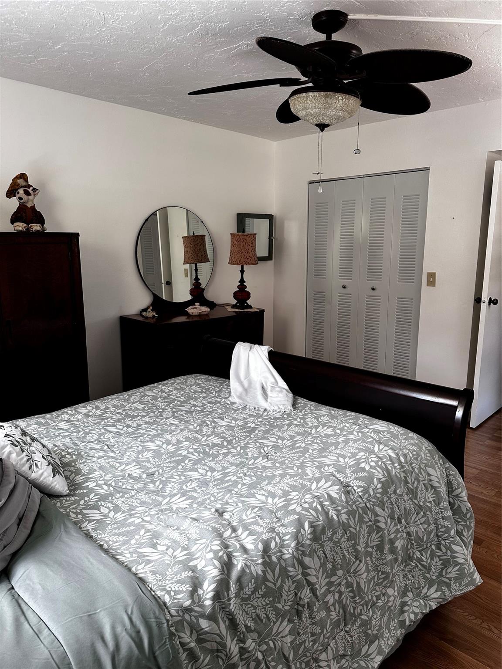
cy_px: 334
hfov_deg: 56.8
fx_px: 464
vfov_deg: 71.6
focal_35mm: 24
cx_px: 251
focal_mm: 6.86
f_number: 1.78
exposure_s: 1/121
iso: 100
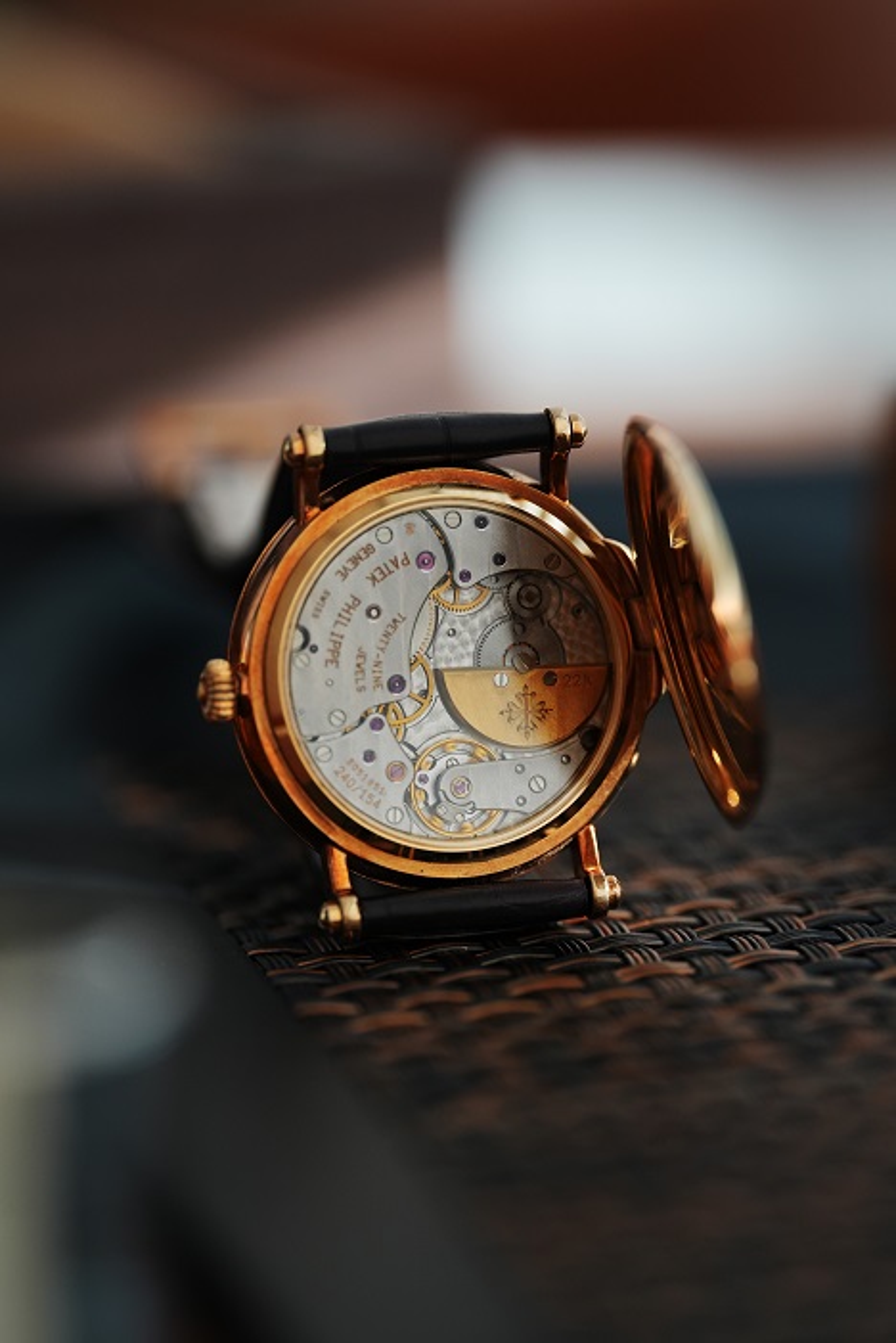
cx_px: 448
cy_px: 672
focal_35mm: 105
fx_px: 3916
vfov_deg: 19.4
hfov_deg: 13.1
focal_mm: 105
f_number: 2.8
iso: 800
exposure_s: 1/320
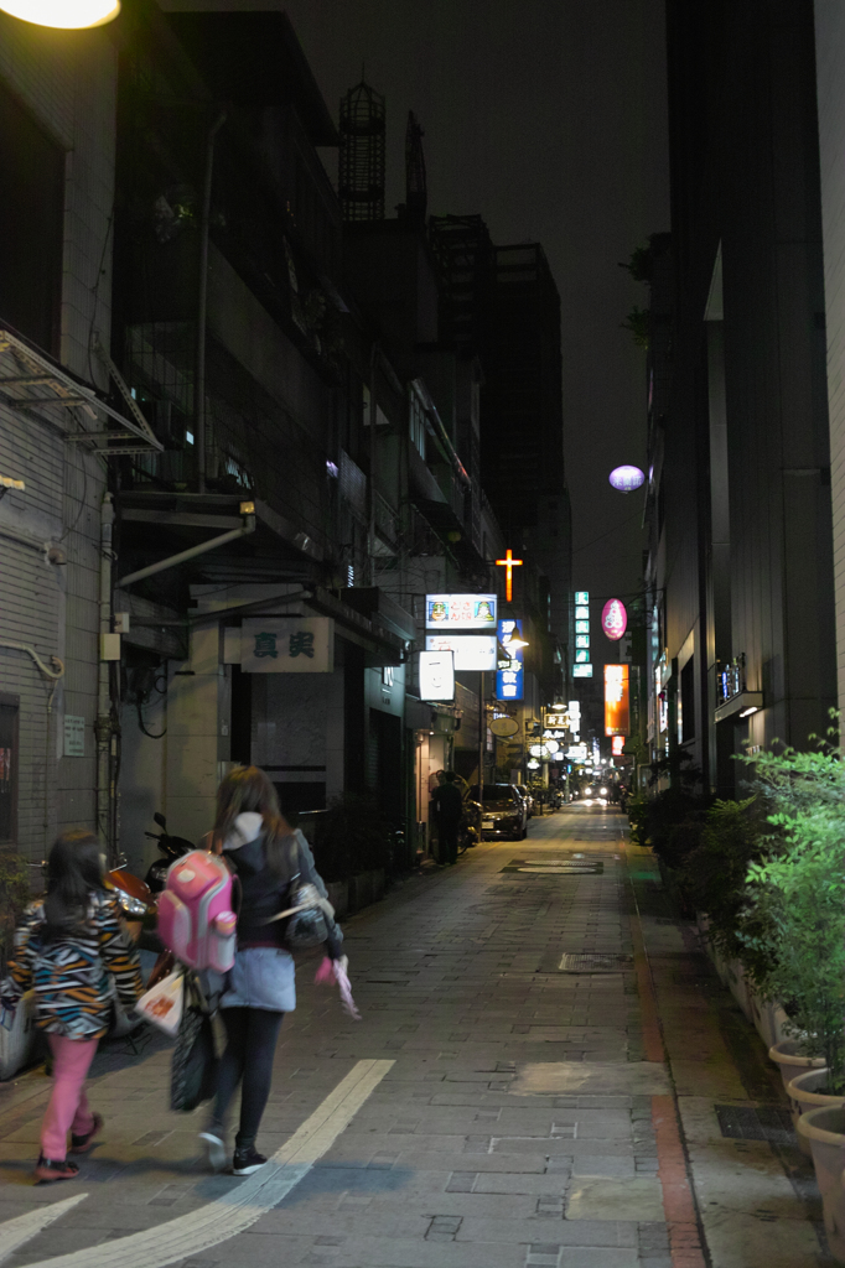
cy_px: 634
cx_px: 422
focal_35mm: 41
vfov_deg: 47.4
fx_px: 1444
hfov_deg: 32.6
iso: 400
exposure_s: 1/13
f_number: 2.8
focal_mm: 24.2
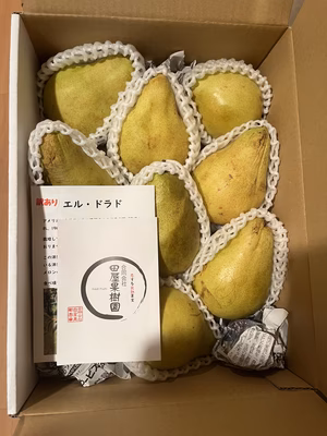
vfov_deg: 67.3
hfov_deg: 53.1
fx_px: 327
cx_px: 164
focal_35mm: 26
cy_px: 218
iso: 200
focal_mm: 5.1
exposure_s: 1/50
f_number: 1.6
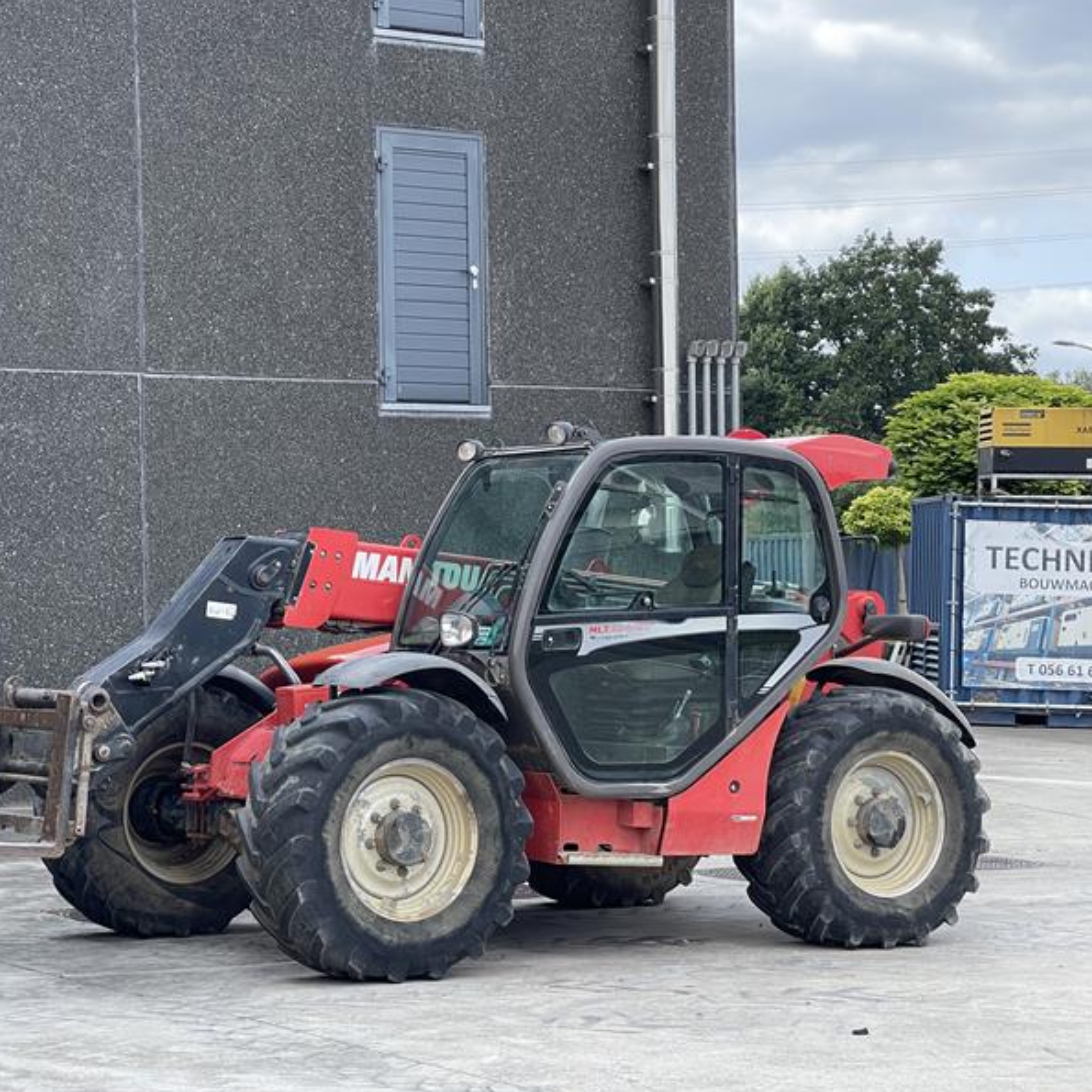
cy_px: 549
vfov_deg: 22.8
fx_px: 2712
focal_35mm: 76
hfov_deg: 22.7
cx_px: 393
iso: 20
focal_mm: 7.5
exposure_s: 1/229
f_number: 2.2
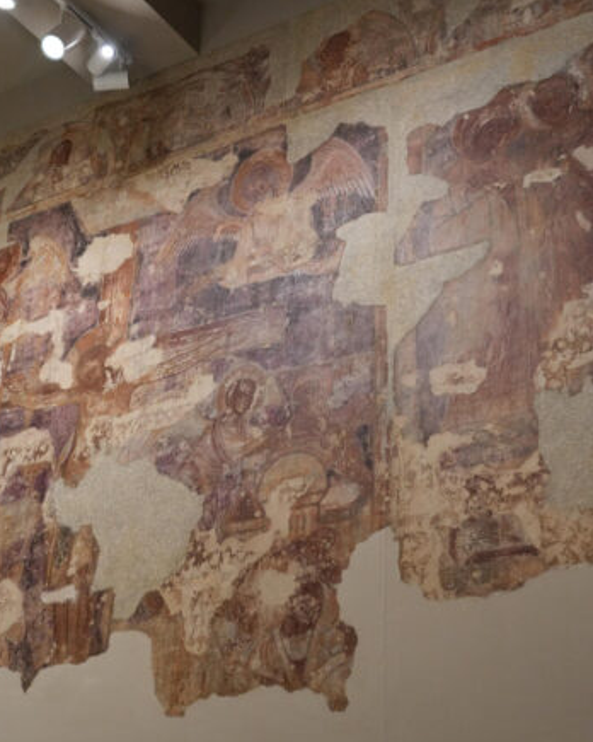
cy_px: 372
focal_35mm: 57
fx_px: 1250
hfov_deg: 26.7
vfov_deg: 33.0
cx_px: 256
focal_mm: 40
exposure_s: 1/100
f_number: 4
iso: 6400
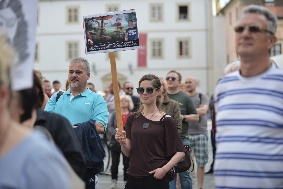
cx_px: 142
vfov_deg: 9.8
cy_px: 94
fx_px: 1101
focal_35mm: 140
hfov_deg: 14.6
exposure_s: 1/1000
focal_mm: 140
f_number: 3.5
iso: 200
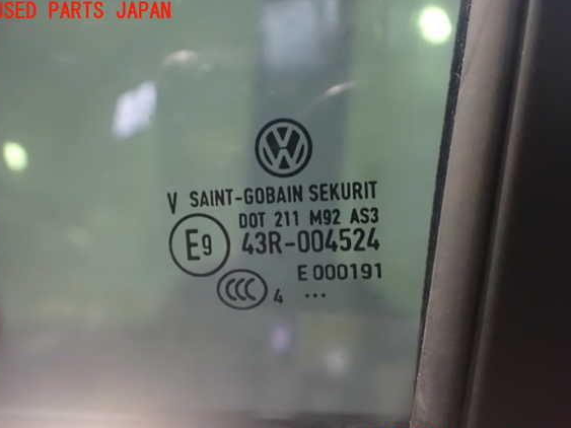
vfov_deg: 44.1
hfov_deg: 56.8
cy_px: 227
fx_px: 528
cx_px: 291
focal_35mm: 32
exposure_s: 1/25
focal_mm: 5.4
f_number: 2.3
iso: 1600
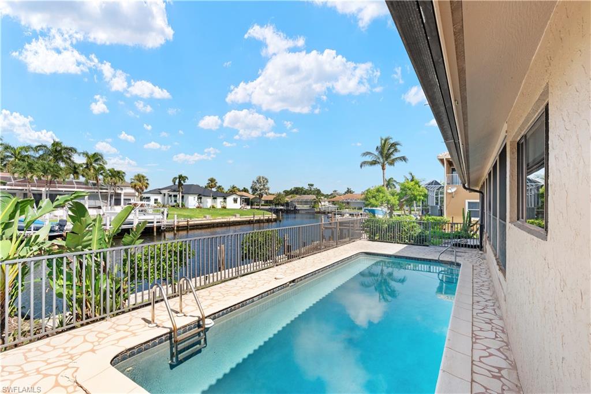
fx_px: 263
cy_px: 197
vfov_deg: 73.7
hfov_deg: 96.8
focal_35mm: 16
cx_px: 296
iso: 100
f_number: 9
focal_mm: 16
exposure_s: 1/25
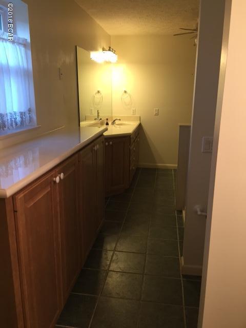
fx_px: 275
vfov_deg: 61.7
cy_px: 164
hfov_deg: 48.2
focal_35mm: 29
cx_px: 123
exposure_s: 1/30
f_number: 2.2
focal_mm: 4.15
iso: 125
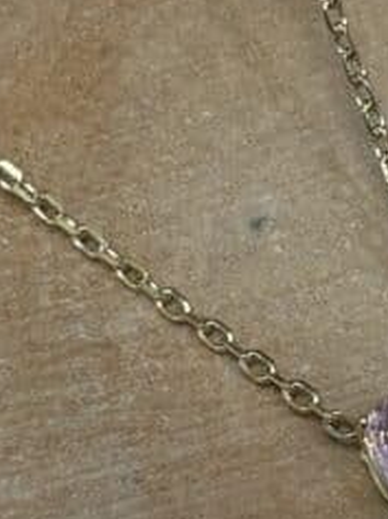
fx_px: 3372
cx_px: 469
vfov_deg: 8.8
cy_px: 182
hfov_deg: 6.5
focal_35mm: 225
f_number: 1.6
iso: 25
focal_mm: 5.96
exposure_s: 1/50
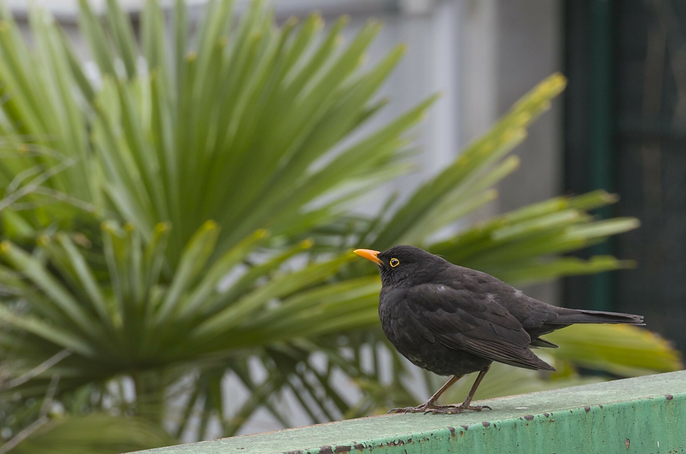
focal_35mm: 450
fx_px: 8556
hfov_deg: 4.6
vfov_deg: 3.0
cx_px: 343
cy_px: 227
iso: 220
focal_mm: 300
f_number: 13
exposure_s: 1/100
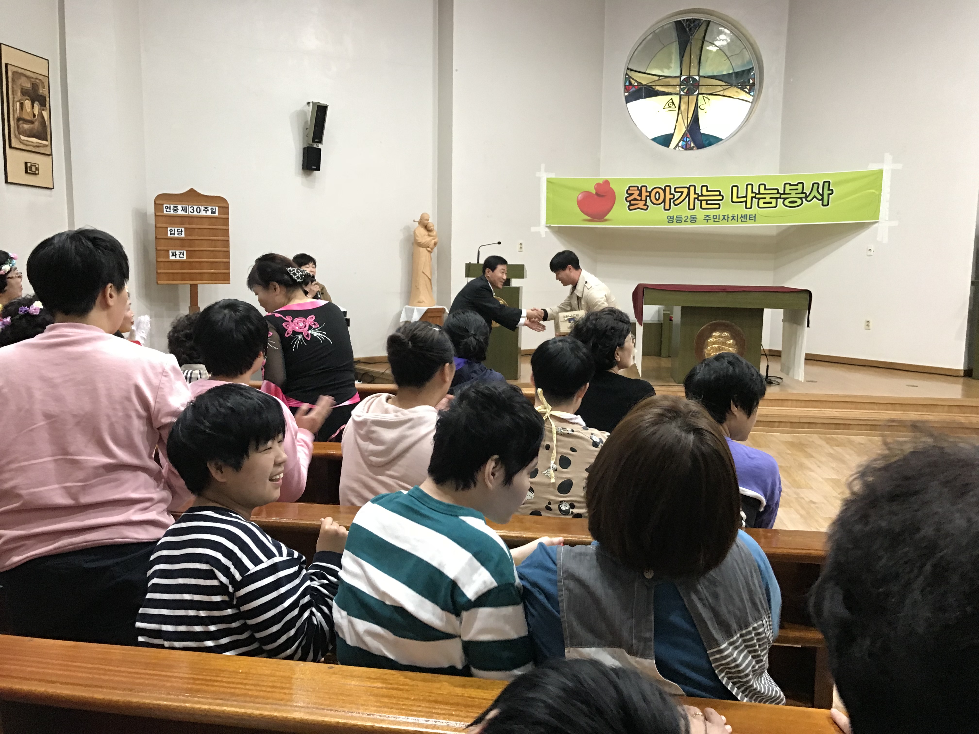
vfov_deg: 49.7
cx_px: 490
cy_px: 367
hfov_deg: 63.4
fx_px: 792
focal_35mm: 28
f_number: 1.8
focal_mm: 3.99
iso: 125
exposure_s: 1/30
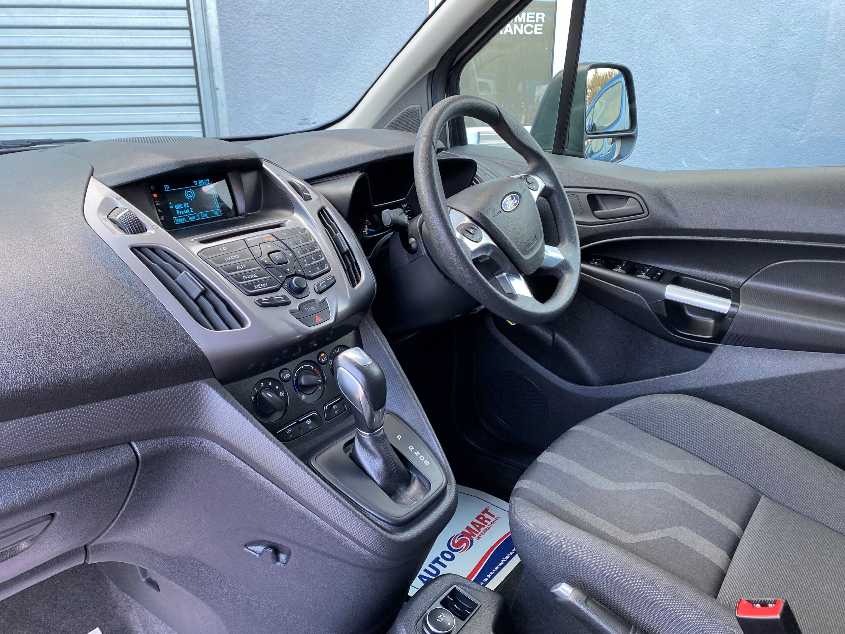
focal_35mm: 26
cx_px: 422
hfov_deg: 67.3
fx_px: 635
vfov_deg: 53.1
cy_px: 317
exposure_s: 1/118
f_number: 1.8
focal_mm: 4.25
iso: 125
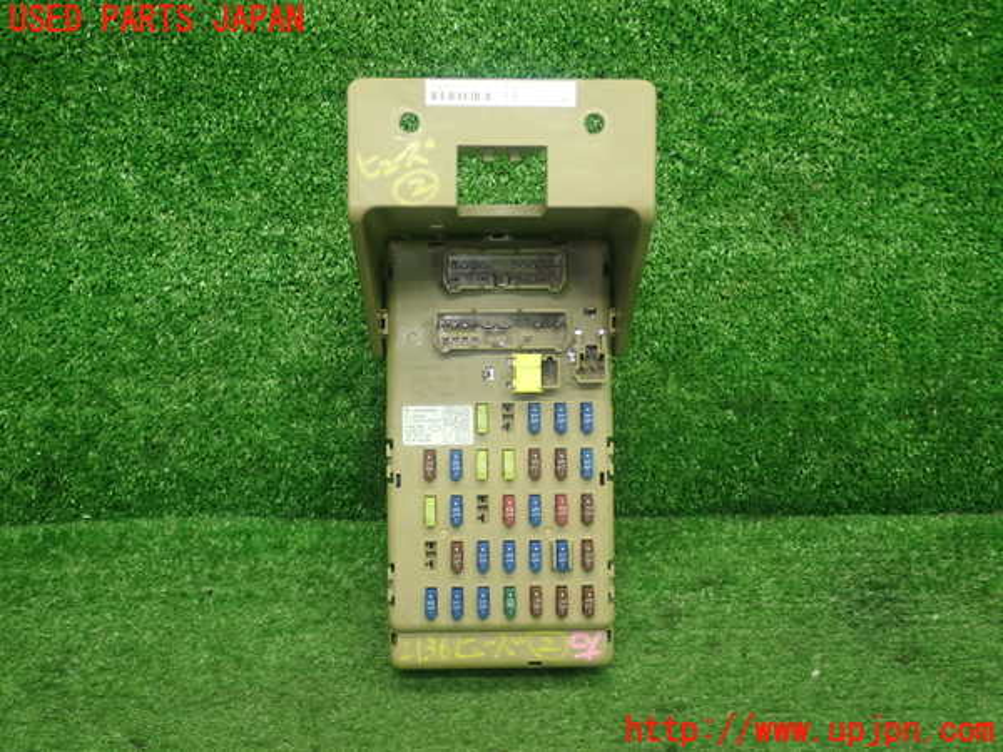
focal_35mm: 41
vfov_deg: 35.1
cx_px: 502
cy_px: 376
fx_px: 1188
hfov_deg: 45.8
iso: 250
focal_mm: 7.31
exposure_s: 1/40
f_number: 2.8
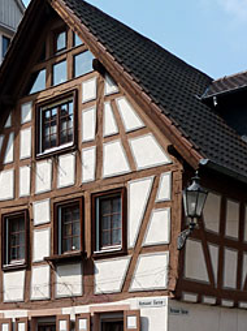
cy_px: 349
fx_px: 677
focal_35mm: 71
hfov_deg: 20.6
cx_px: 83
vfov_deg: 25.7
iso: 80
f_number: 4.5
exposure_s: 1/500
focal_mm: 5
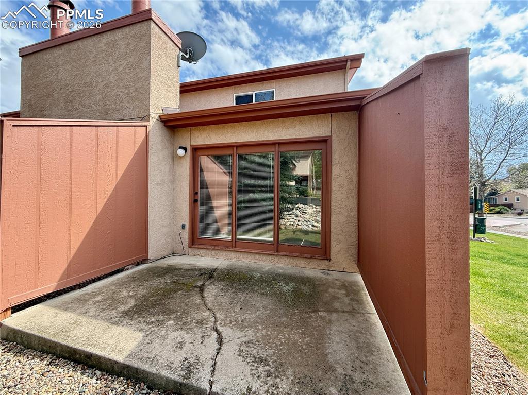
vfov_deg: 85.6
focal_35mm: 14
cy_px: 198
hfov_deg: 102.1
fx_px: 213
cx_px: 264
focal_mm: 2.22
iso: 50
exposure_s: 1/390
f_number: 2.2
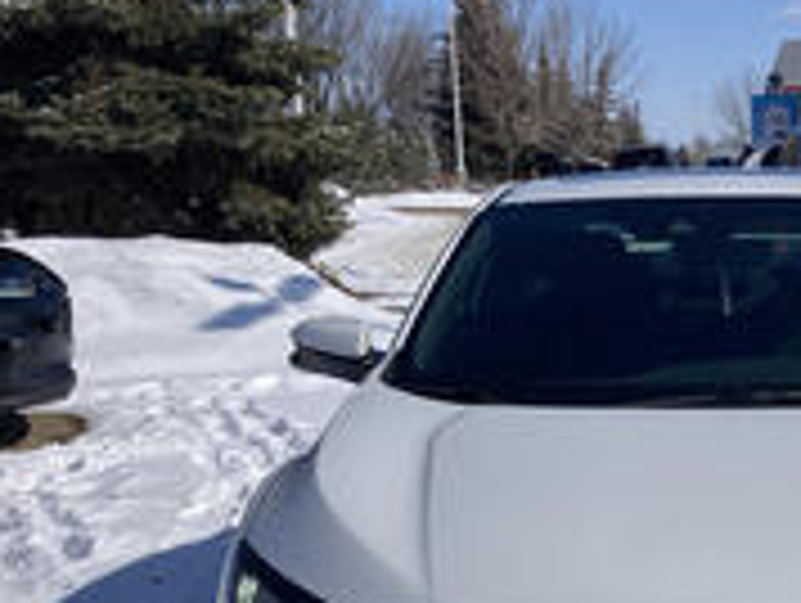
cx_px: 724
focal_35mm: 66
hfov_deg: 28.2
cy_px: 610
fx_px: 1529
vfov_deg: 21.5
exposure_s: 1/6024
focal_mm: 3.99
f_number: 1.8
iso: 25
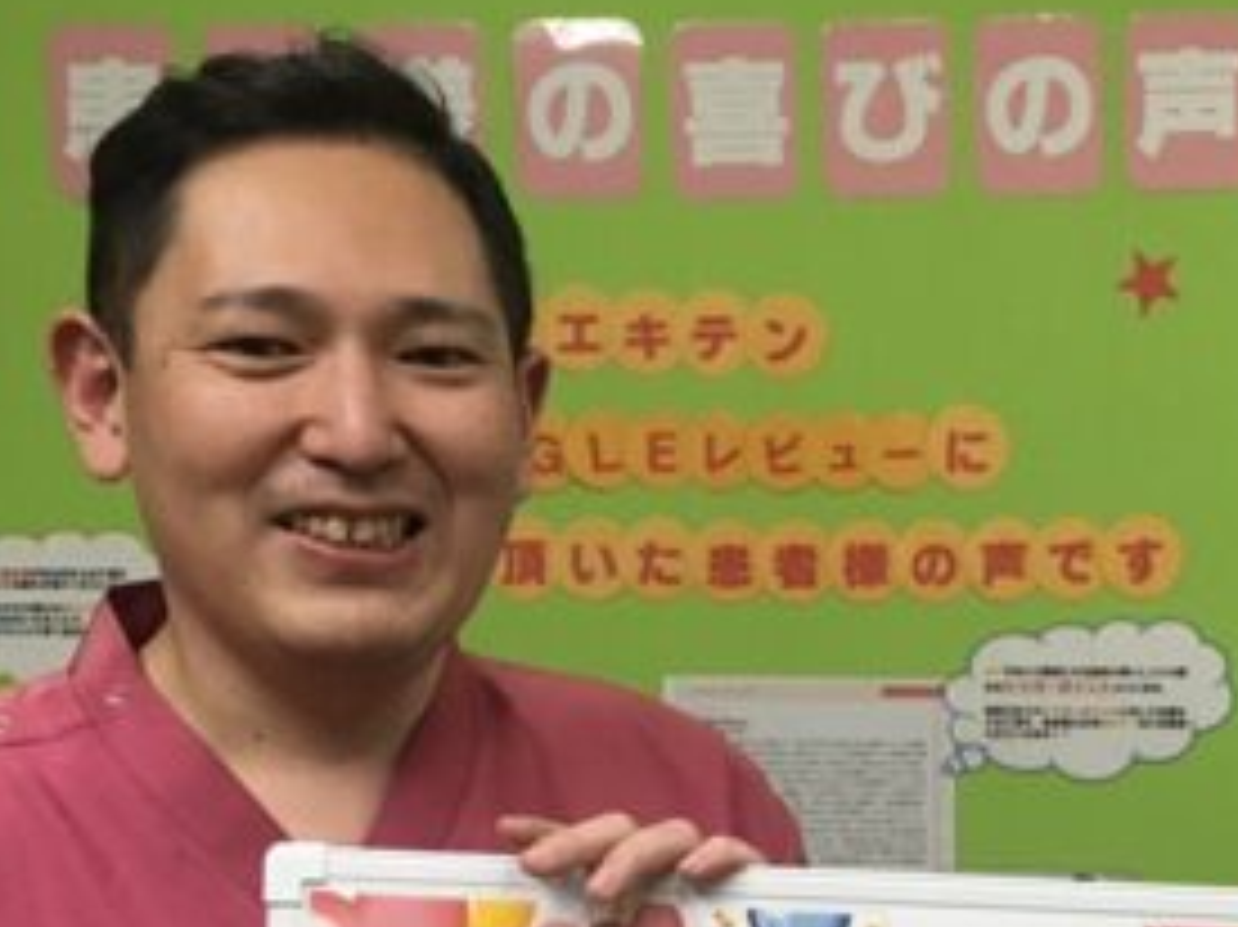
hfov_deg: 23.8
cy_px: 873
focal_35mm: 81
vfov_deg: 17.9
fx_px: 2896
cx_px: 999
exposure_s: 1/30
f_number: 2.2
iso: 40
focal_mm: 4.15
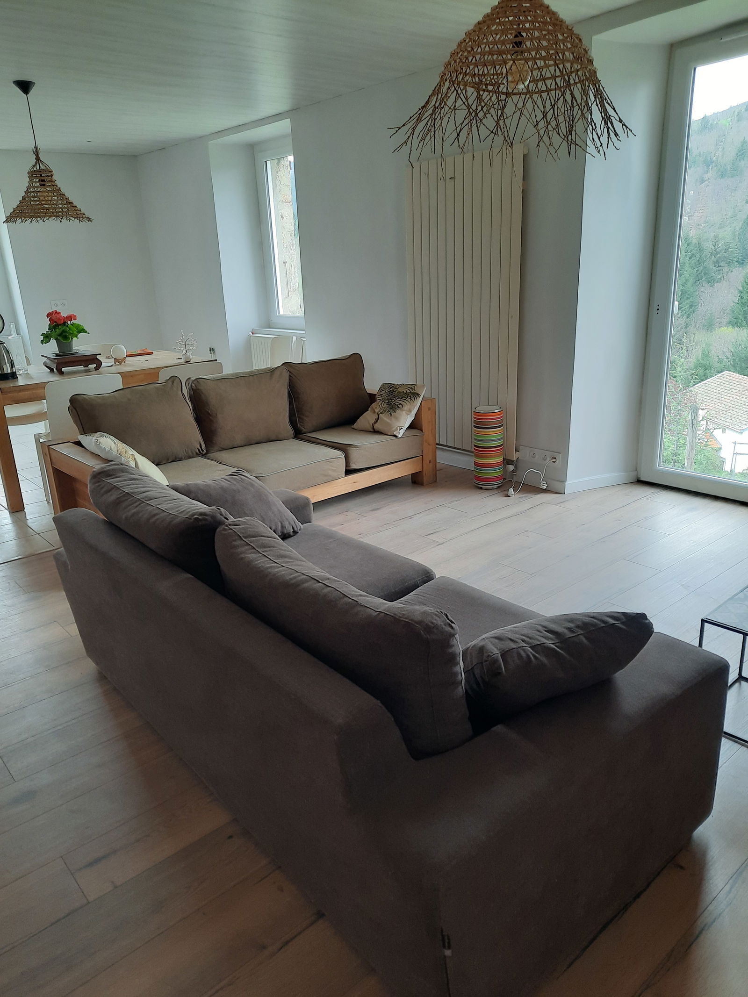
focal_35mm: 25
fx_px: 720
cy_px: 498
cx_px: 374
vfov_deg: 69.4
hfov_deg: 54.9
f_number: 2
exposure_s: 1/60
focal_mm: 4.6
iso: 100
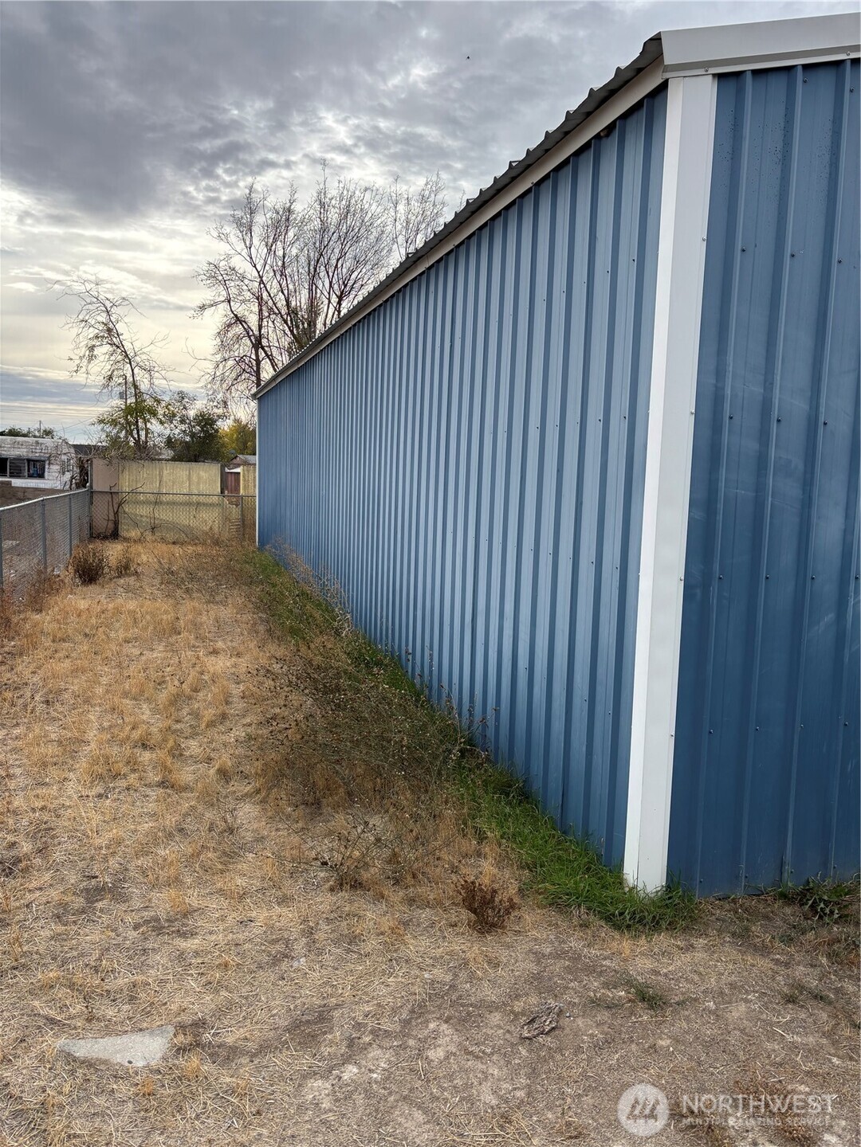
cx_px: 430
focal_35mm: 26
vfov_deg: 67.3
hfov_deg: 53.1
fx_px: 862
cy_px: 574
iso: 50
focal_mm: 5.96
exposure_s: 1/1783
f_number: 1.6
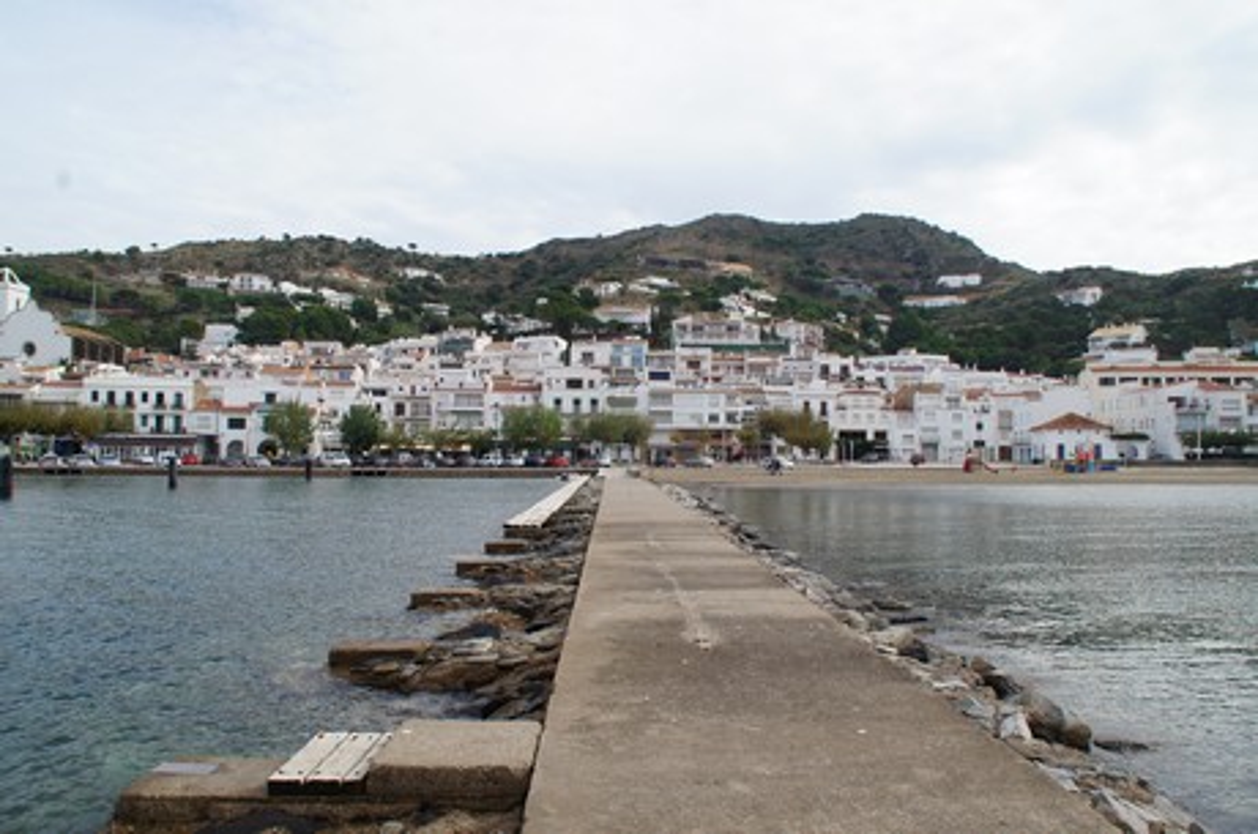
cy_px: 417
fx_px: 942
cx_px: 629
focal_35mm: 27
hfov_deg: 67.5
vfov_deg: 47.8
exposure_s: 1/100
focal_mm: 18
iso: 100
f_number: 11
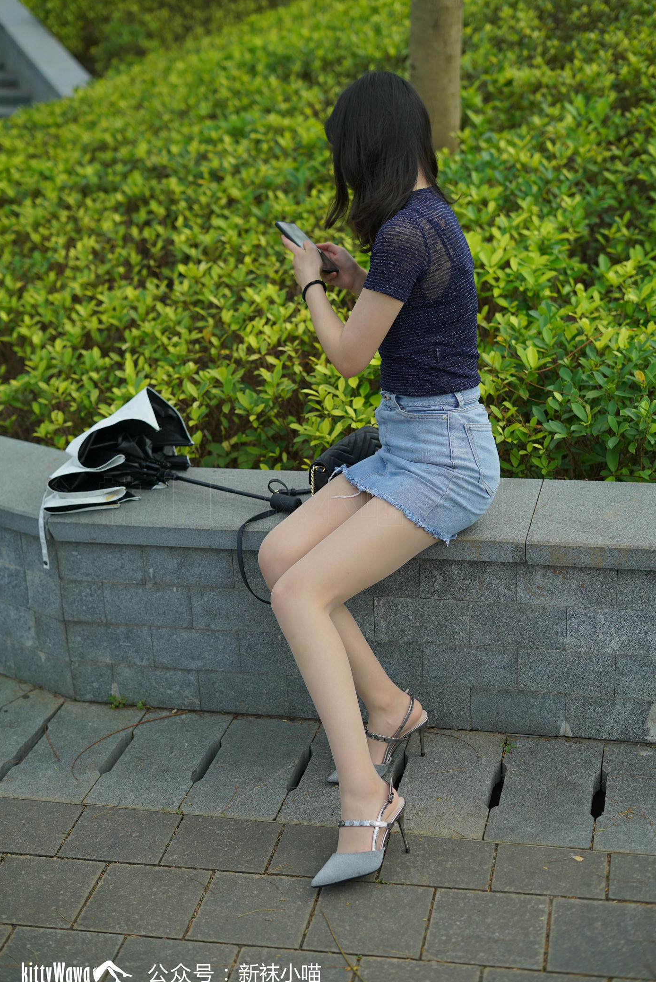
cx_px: 333
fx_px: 1392
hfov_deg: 26.5
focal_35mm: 51
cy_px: 495
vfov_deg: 38.9
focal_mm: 50
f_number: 2.8
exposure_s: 1/1600
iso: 100
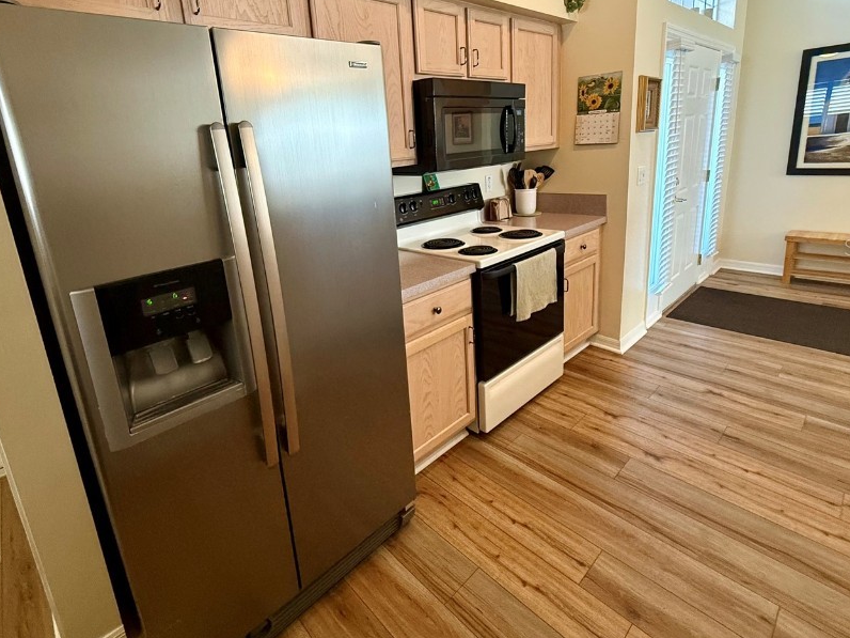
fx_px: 442
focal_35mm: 18
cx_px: 398
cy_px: 247
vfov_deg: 70.6
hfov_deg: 87.6
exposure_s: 1/60
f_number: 2.2
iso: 400
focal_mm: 2.22
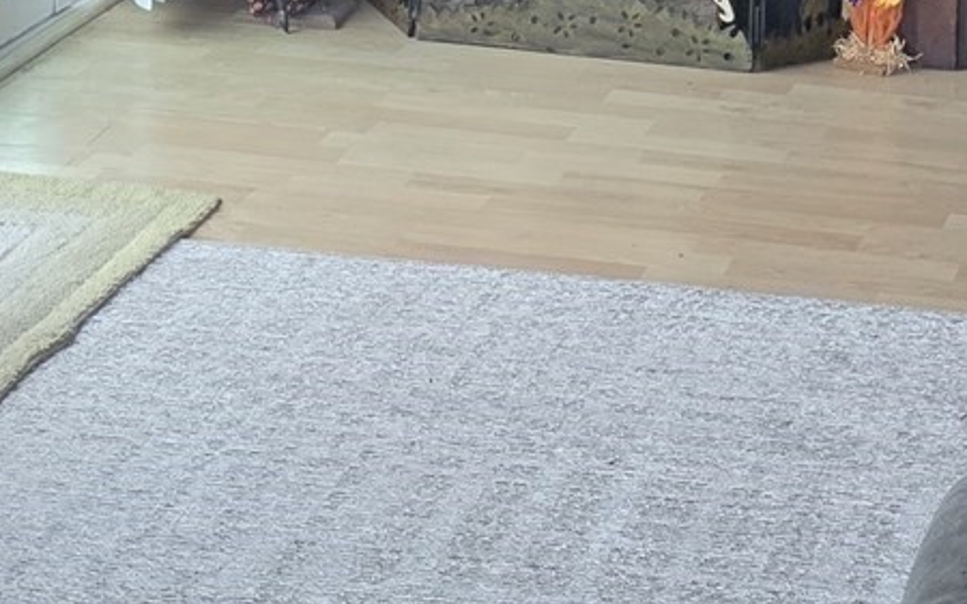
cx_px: 597
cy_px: -630
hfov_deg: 18.7
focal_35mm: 111
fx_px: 2925
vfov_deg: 10.7
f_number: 1.7
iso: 160
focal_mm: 6.25
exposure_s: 1/180
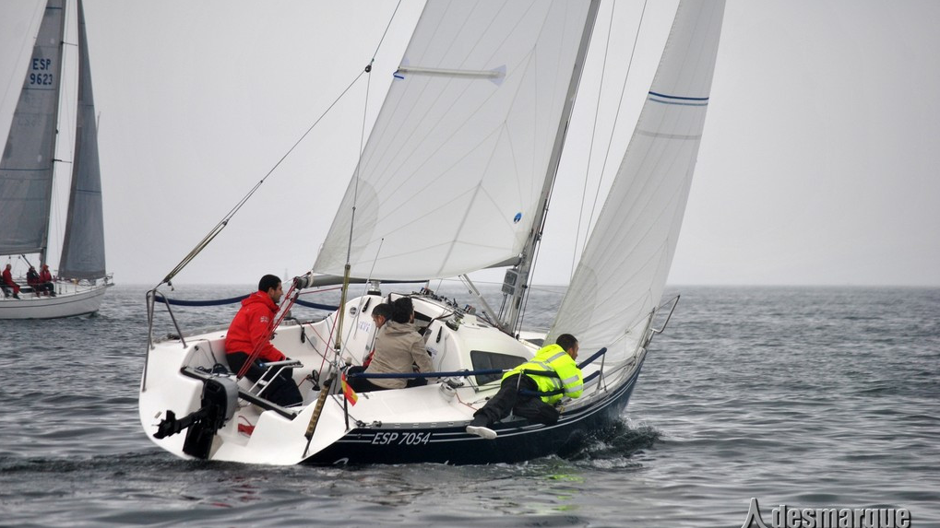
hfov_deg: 11.2
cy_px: 237
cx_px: 469
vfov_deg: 6.3
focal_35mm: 193
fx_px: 4810
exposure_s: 1/250
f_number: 4.8
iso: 200
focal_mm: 122
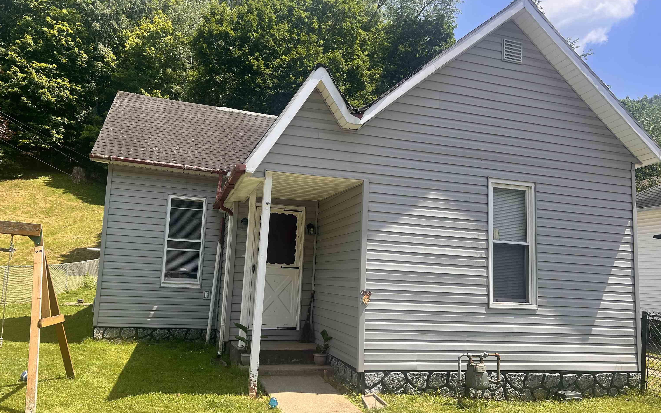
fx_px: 504
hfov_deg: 66.5
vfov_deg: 44.5
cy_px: 221
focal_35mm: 28
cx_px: 334
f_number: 1.5
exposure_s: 1/2252
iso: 50
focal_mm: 5.7
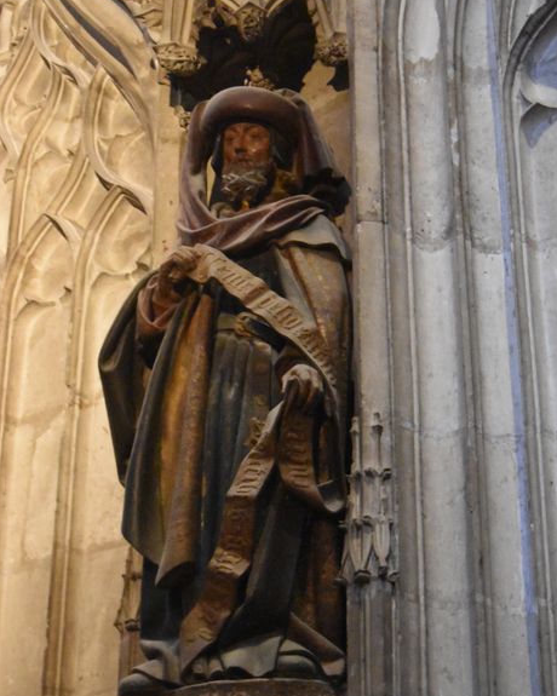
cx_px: 280
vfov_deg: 26.4
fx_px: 1484
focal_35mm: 72
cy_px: 392
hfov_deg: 21.3
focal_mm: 42
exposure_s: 1/25
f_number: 5
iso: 12800
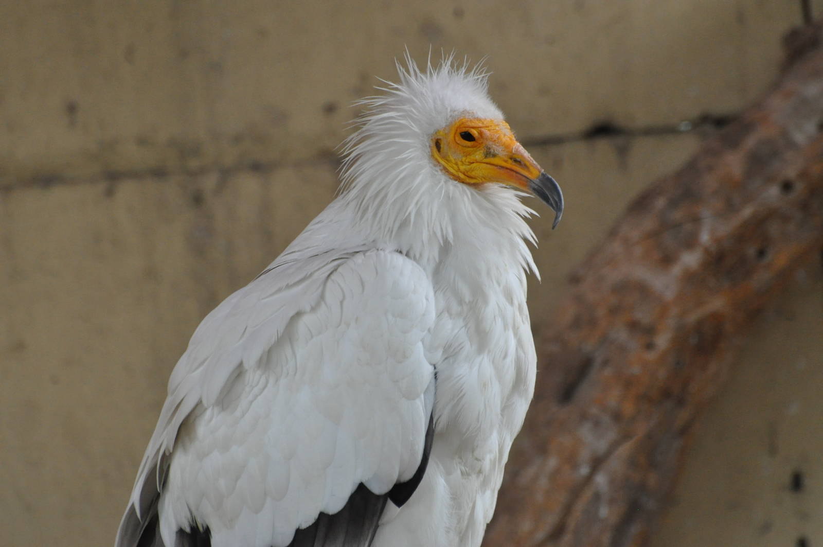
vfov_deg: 3.0
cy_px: 274
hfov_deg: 4.6
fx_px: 10276
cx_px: 412
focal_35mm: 450
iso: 1600
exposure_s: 1/400
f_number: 5.6
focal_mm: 300
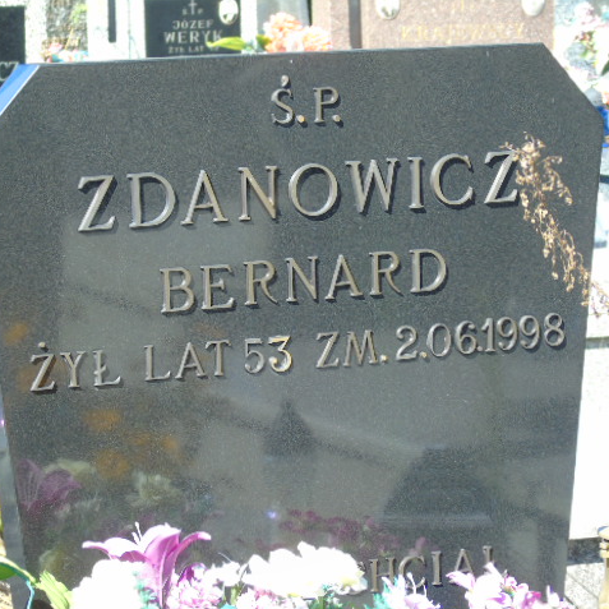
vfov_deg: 11.9
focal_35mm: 147
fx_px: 2926
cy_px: 305
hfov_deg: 11.9
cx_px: 252
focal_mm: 22
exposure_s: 1/100
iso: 80
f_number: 4.6
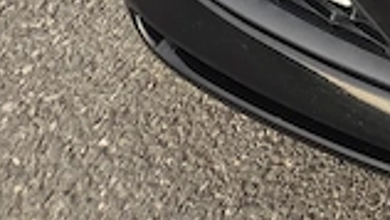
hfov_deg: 11.3
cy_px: -561
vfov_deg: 6.6
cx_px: 933
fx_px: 1645
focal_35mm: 159
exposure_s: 1/180
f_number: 1.8
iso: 64
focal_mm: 5.4
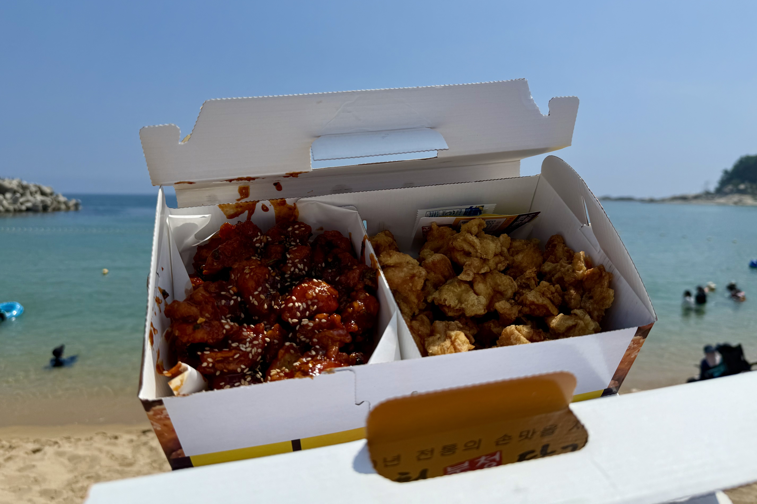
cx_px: 379
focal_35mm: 25
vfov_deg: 51.2
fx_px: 526
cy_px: 226
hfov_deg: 71.5
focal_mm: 6.76
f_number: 1.78
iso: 80
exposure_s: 1/14286
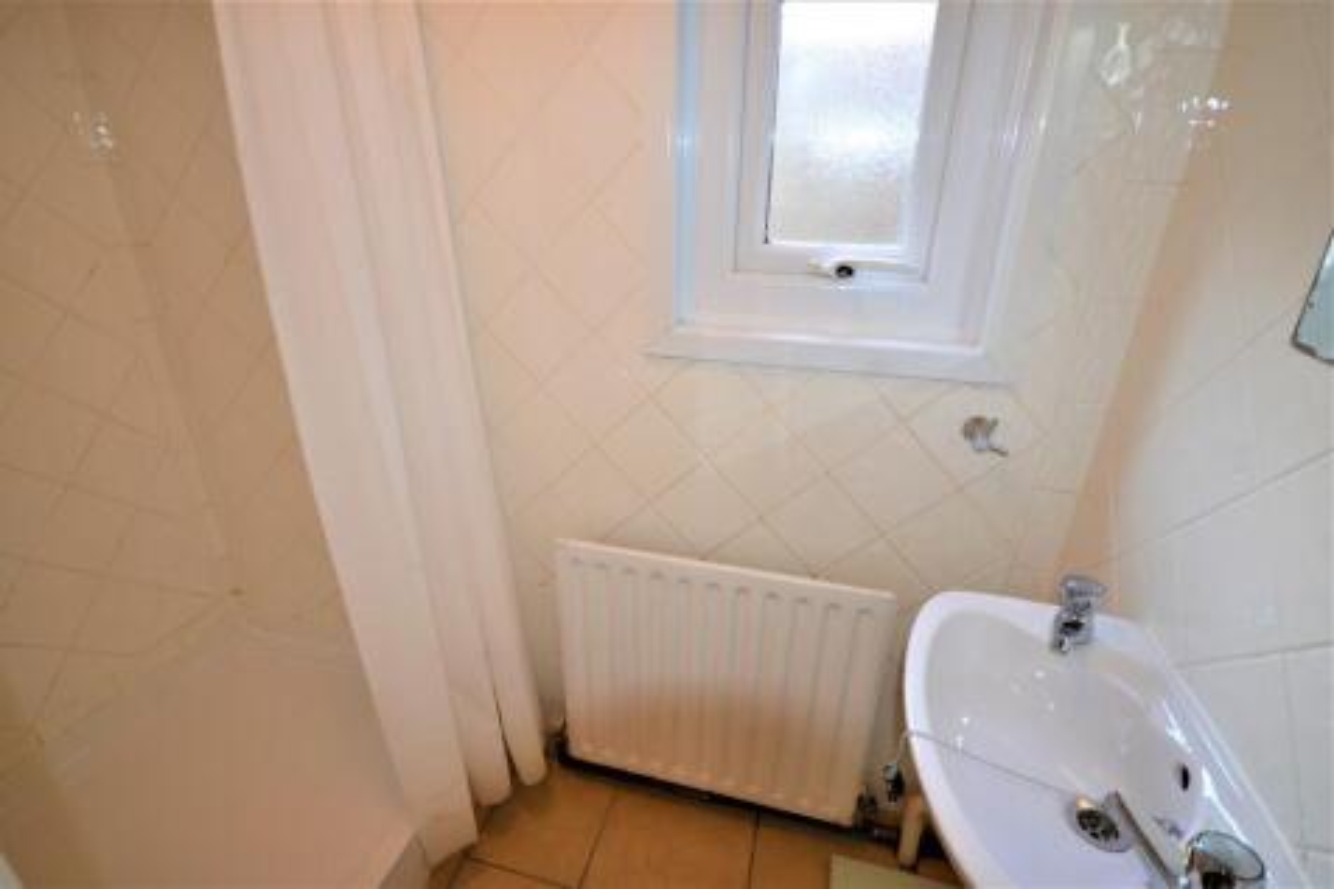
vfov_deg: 77.3
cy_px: 444
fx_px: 556
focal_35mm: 15
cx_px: 667
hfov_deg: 100.4
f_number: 4
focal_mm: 10
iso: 450
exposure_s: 1/60
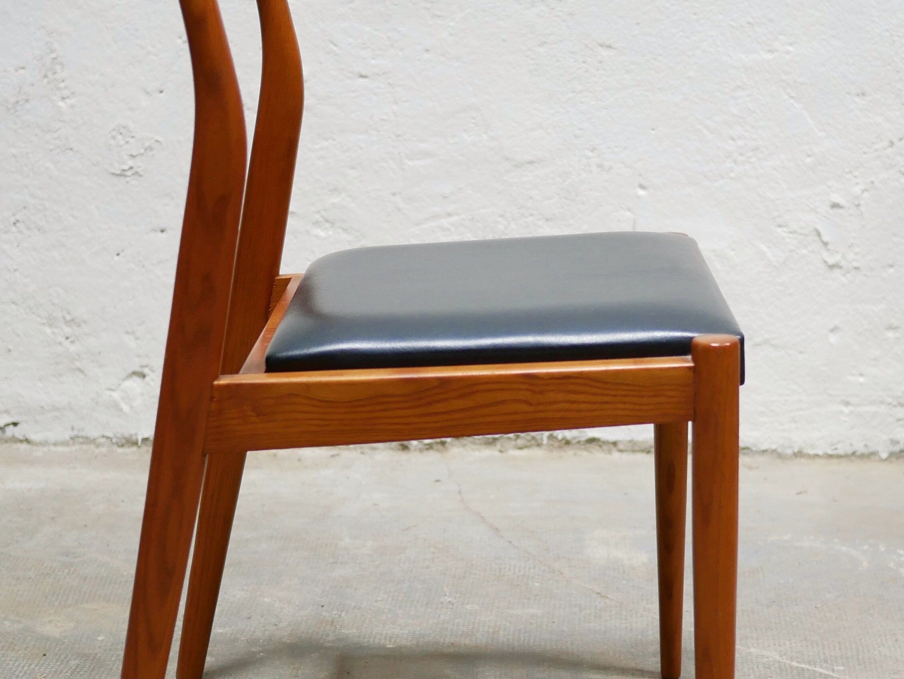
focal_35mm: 81
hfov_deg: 24.1
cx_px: 546
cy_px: 382
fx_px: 2116
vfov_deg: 18.2
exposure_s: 1/60
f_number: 1.7
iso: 500
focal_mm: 20
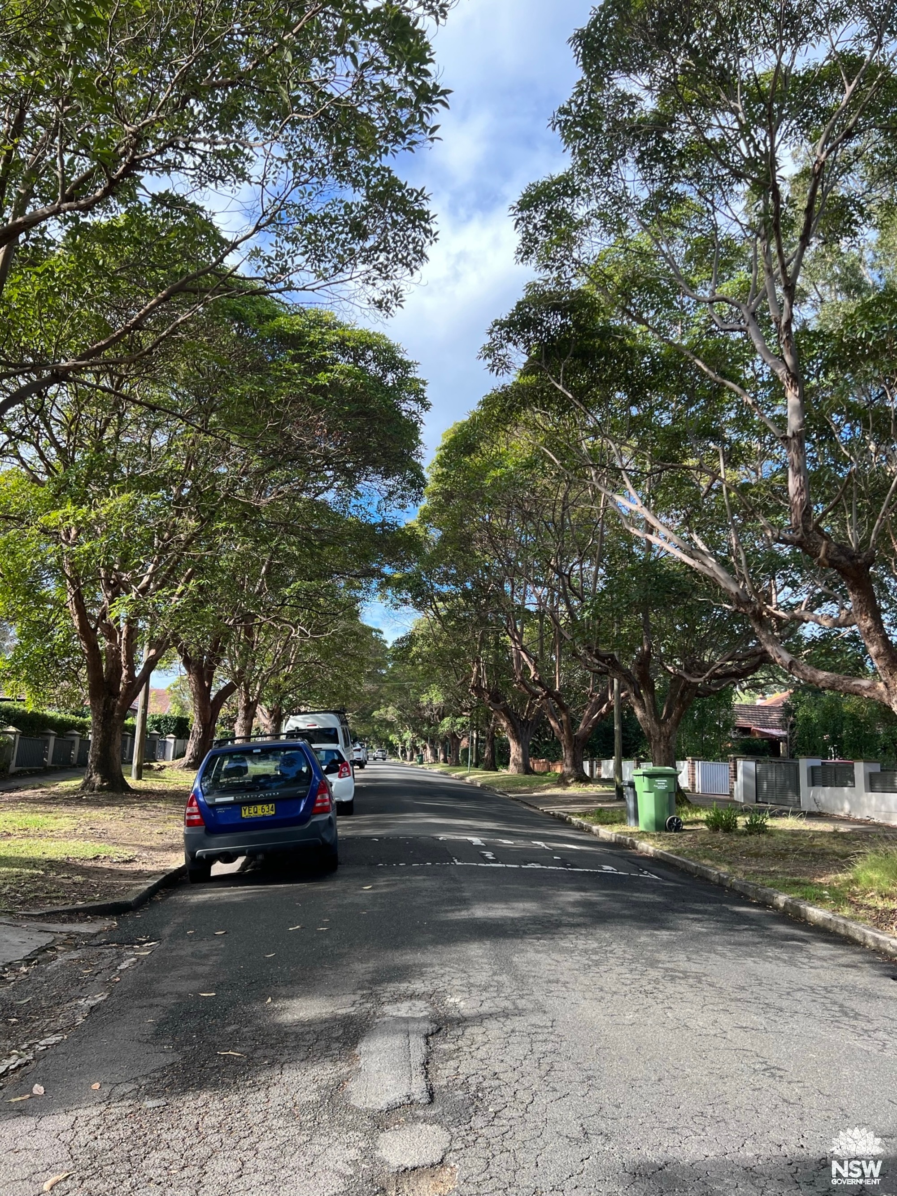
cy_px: 598
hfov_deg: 53.1
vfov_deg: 67.3
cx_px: 448
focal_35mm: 26
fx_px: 898
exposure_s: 1/692
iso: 50
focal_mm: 5.7
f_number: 1.5
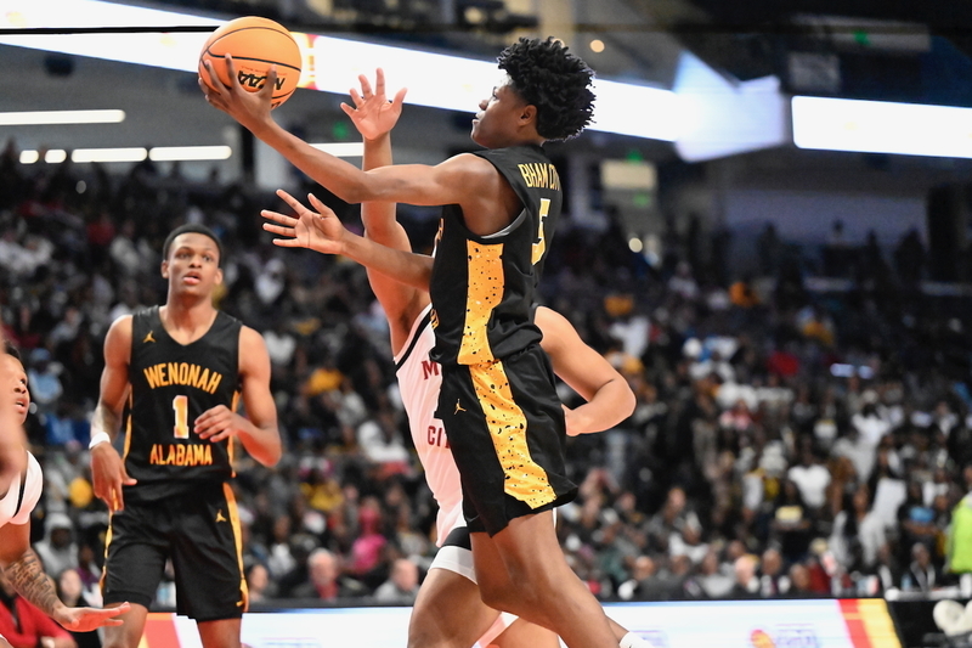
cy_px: 324
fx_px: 2969
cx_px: 486
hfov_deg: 18.6
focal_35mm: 110
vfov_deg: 12.4
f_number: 2.8
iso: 36000
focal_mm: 110
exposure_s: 1/8000
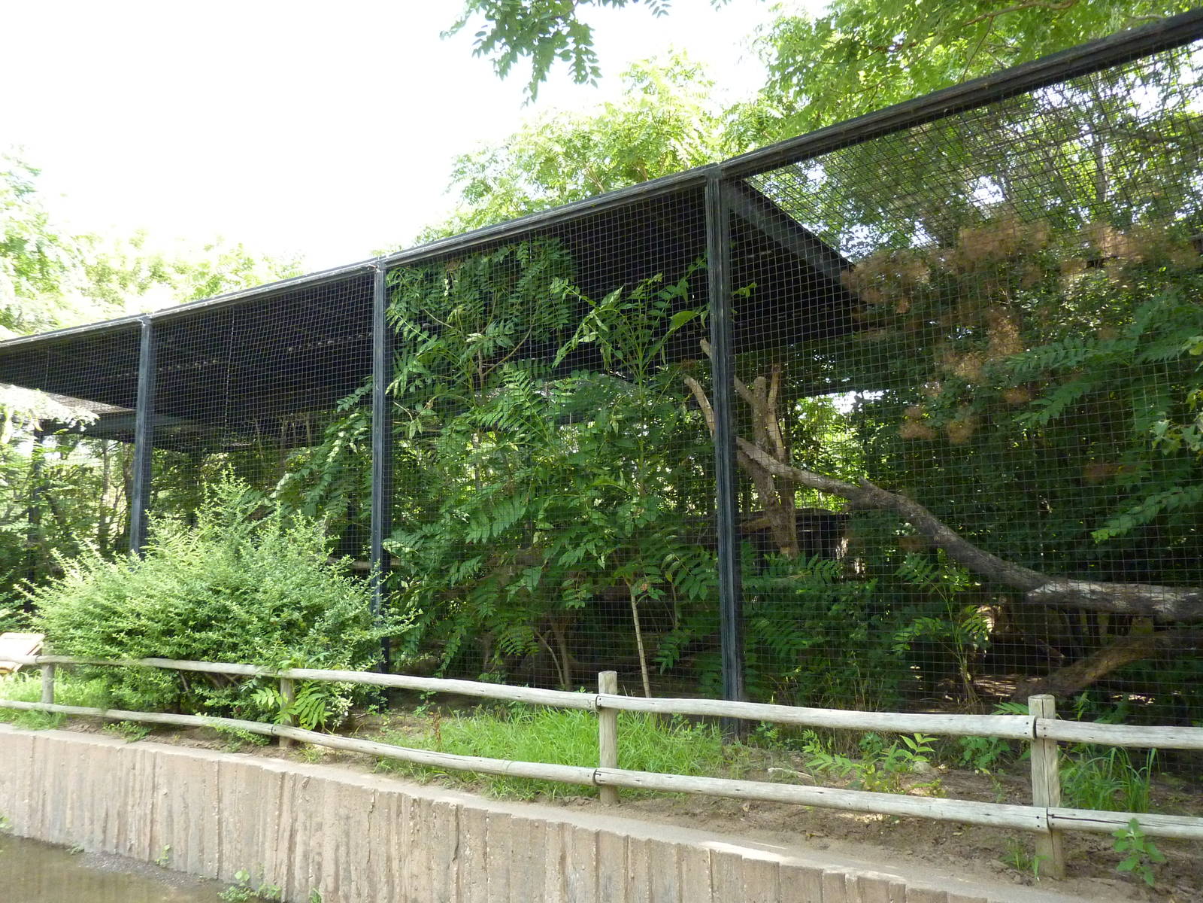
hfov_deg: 69.4
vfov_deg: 54.9
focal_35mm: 25
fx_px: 869
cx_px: 602
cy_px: 452
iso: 400
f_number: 3.3
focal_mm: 4.1
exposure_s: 1/250
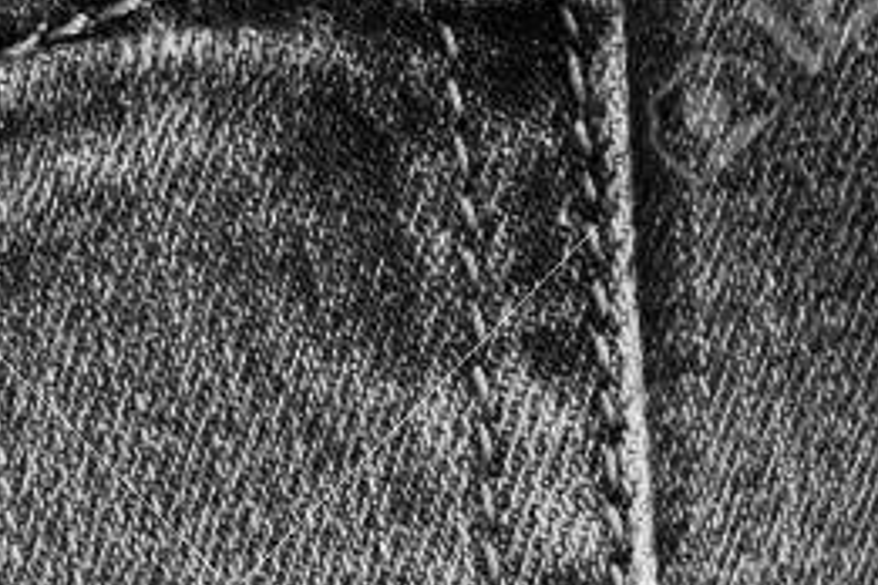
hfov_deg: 3.9
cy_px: 1067
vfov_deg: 2.6
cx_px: 232
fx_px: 12754
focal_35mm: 523
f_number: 13
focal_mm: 105
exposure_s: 1/1.25
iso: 64
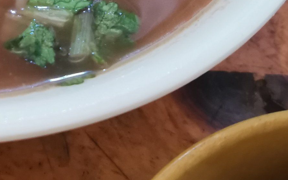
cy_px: -76
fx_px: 659
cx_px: 34
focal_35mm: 84
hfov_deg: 24.0
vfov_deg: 14.6
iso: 640
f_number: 1.4
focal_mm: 4.66
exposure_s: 1/33.3
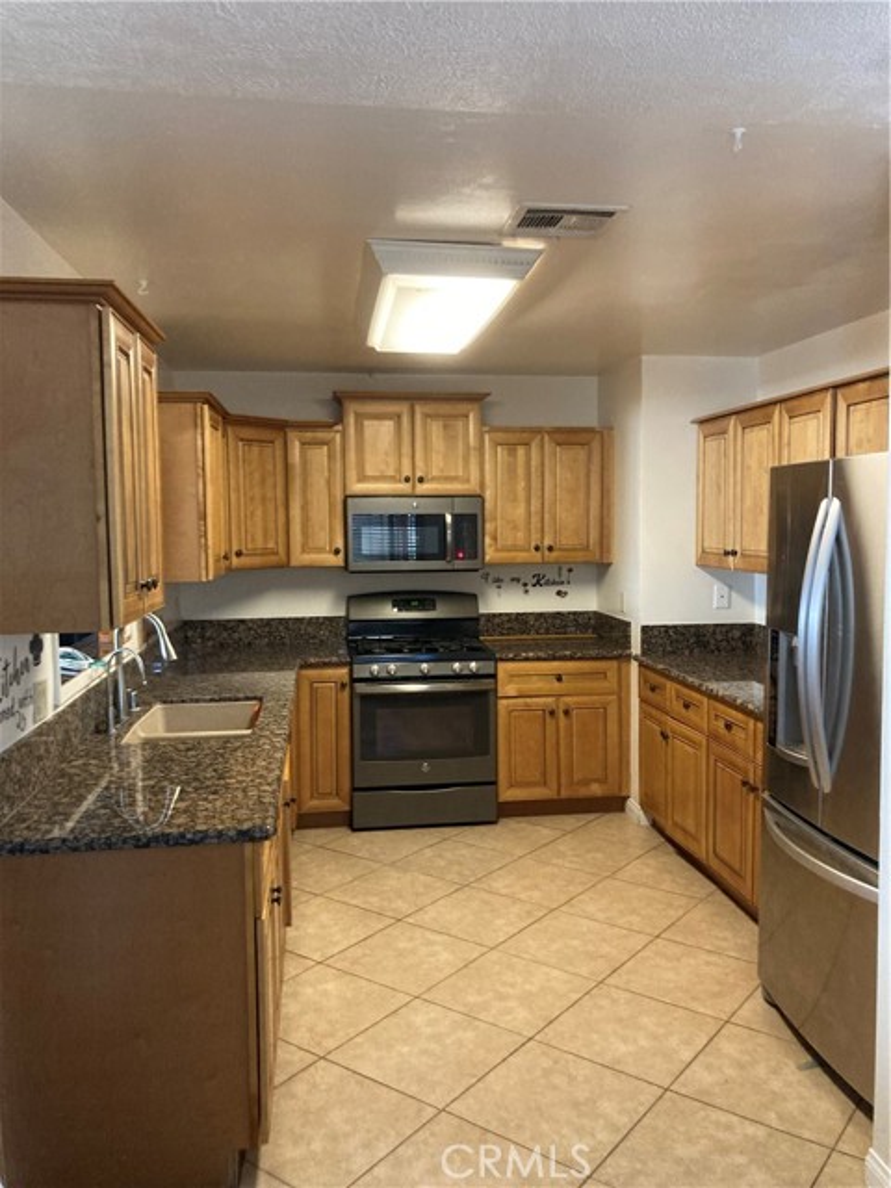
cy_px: 594
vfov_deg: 63.4
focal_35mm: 28
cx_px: 446
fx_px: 961
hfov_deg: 49.7
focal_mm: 3.99
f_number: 1.8
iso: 400
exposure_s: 1/40
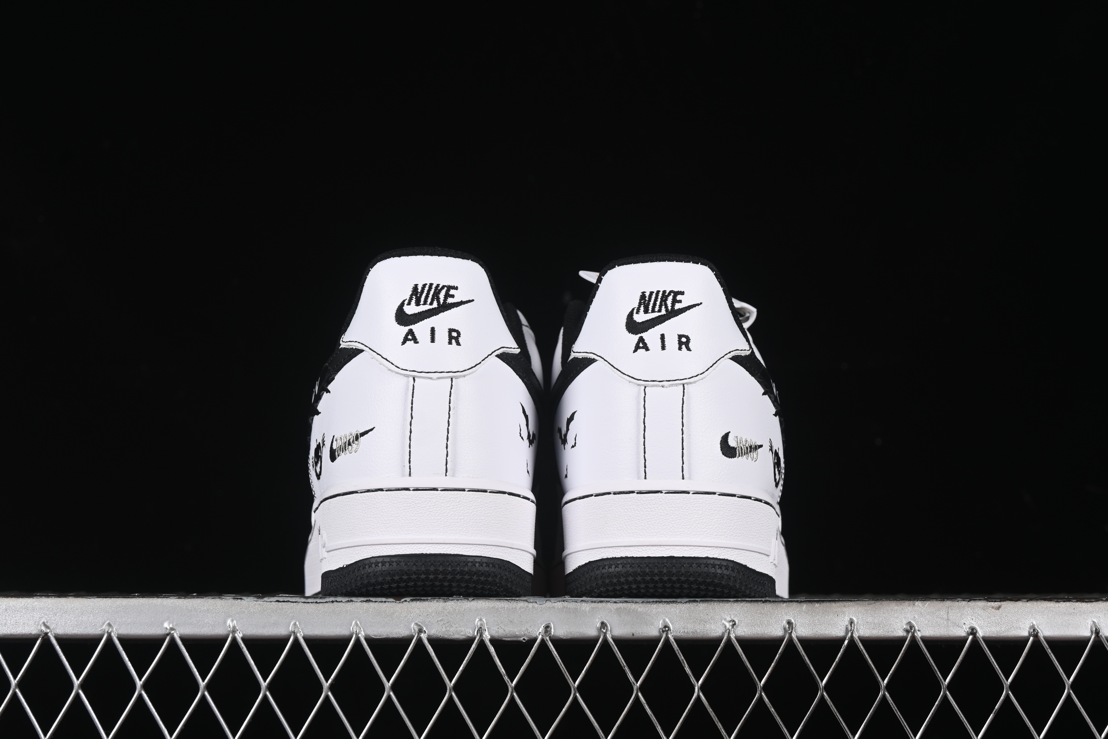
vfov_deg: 18.2
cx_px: 554
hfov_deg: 27.0
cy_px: 370
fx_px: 2308
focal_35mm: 75
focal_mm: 50
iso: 160
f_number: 8
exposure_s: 1/100
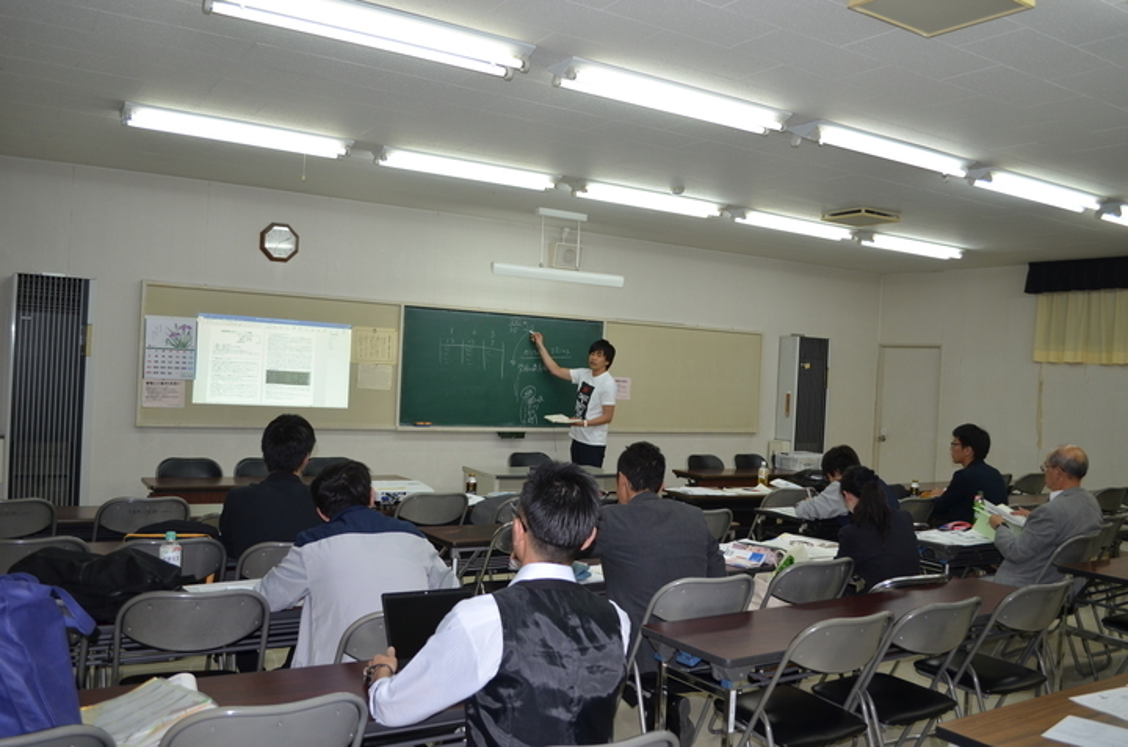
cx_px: 564
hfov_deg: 62.0
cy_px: 374
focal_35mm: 30
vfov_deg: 43.4
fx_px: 938
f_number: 3.8
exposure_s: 1/125
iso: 320
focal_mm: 20
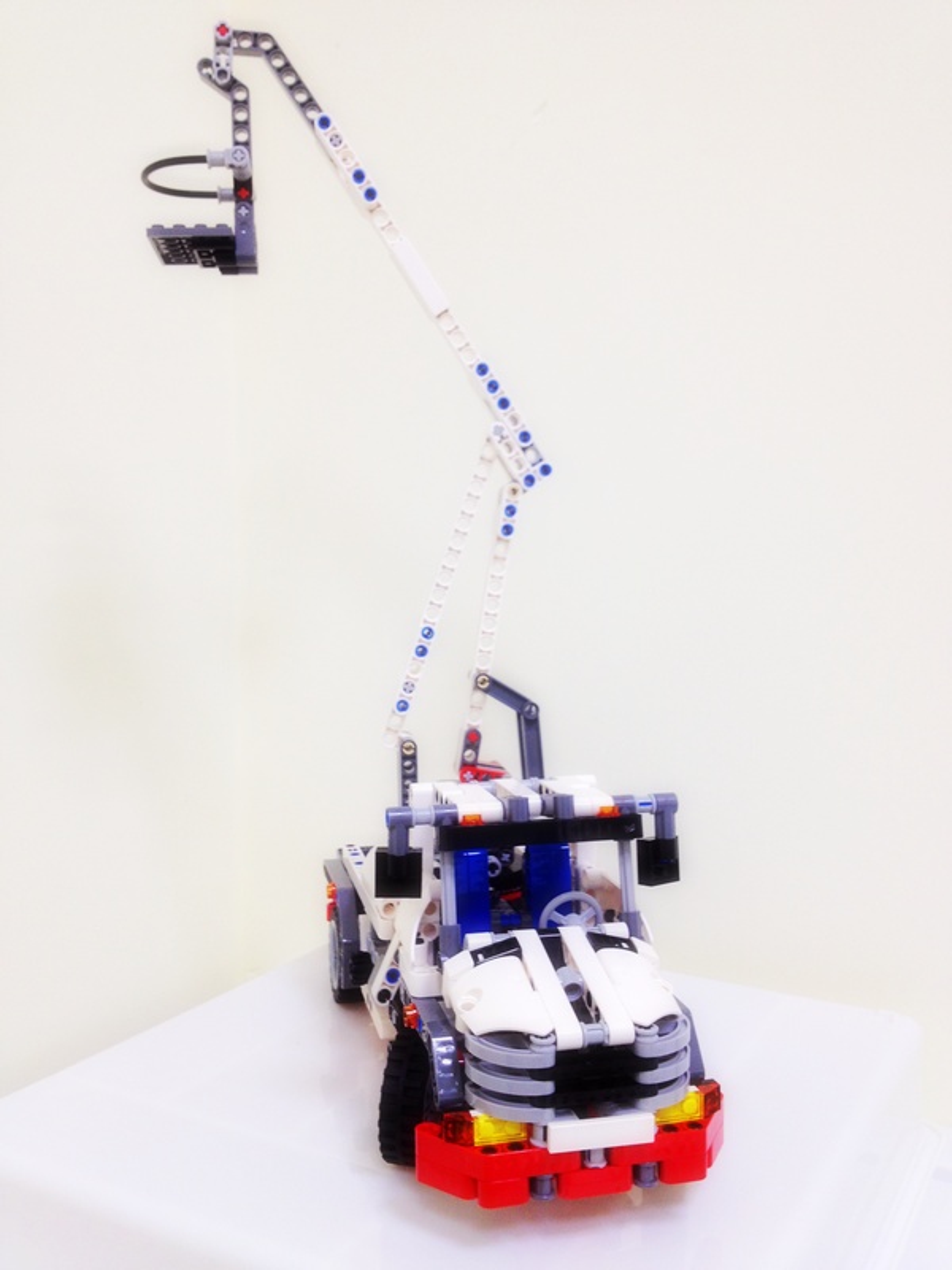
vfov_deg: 52.6
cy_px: 635
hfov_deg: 40.7
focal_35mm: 35
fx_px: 1283
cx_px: 476
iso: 80
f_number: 2.4
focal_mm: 4.28
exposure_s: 1/20
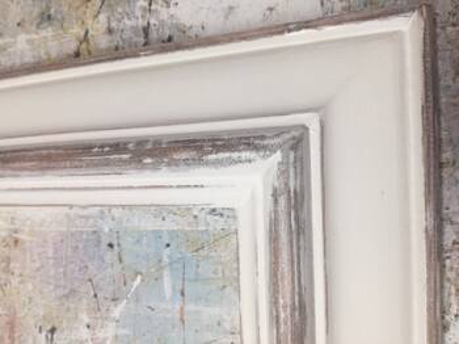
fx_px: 358
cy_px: 172
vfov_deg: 51.3
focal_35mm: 27
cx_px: 230
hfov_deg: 65.4
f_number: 2
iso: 80
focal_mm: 3.79
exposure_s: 1/33.3
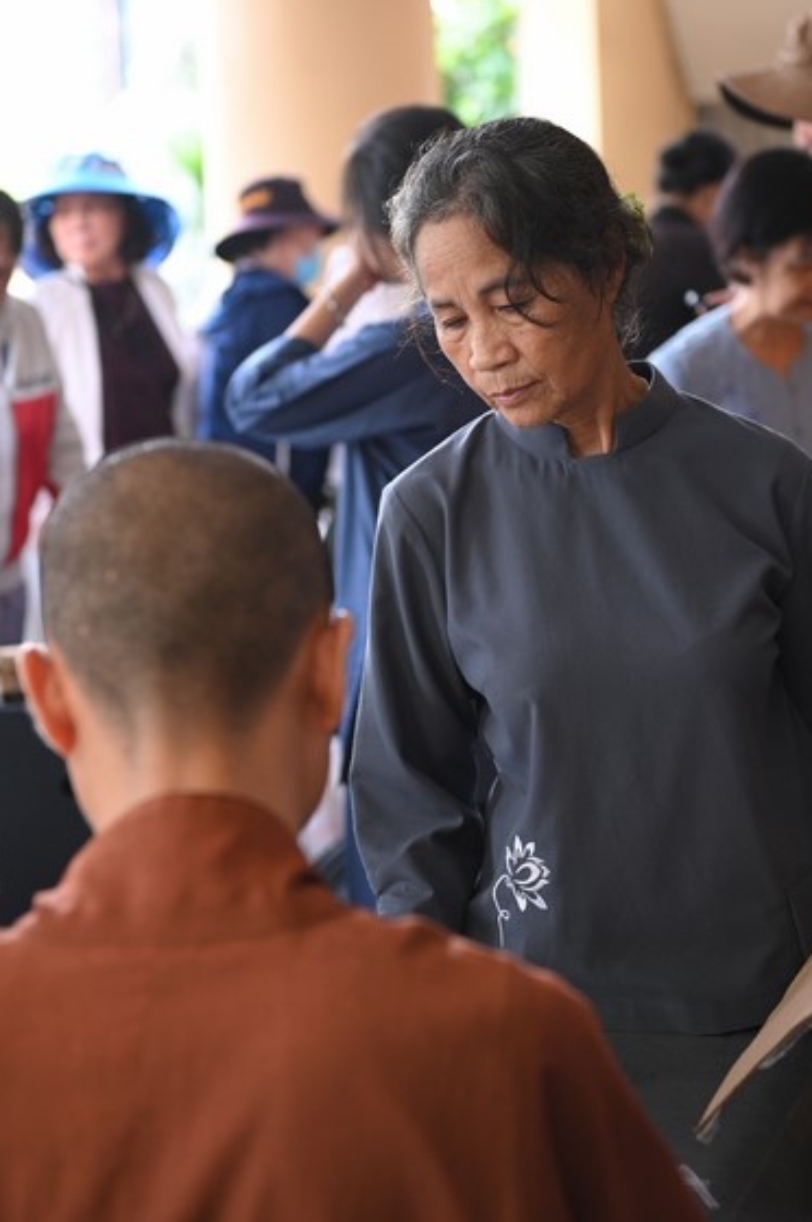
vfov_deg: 28.1
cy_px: 559
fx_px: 2442
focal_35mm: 72
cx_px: 469
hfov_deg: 18.9
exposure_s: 1/100
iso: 1250
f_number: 3.5
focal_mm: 62
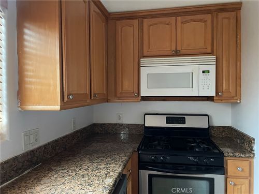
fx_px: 195
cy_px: 97
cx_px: 130
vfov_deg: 53.1
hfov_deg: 67.3
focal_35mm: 26
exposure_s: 1/30
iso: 800
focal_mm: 4.2
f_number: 1.6
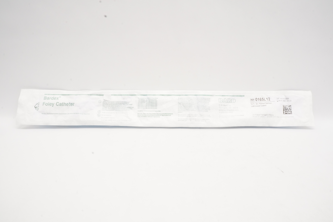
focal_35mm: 27
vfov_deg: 47.8
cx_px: 166
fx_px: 249
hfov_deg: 67.4
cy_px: 111
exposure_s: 1/15
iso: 1600
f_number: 22
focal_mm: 18
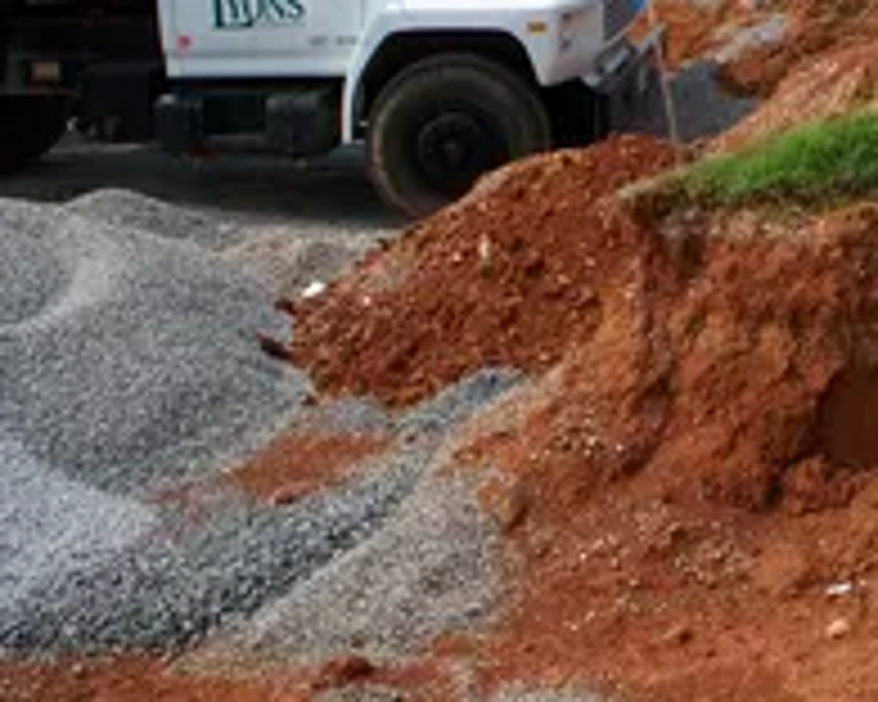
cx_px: 833
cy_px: 90
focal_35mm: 72
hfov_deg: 25.4
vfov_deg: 20.9
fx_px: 1871
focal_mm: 7.54
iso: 64
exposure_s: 1/500
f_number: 5
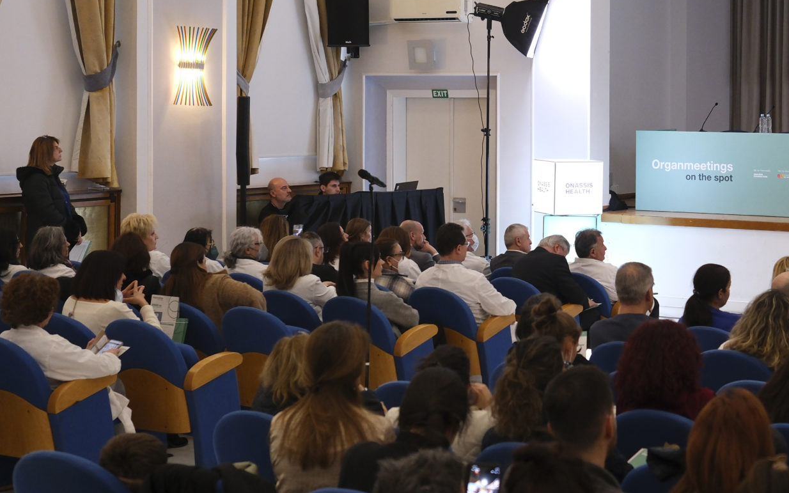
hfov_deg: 27.3
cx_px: 634
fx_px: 1591
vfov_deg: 17.5
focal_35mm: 74
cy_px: 119
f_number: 2.2
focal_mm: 23
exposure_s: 1/210
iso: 1250
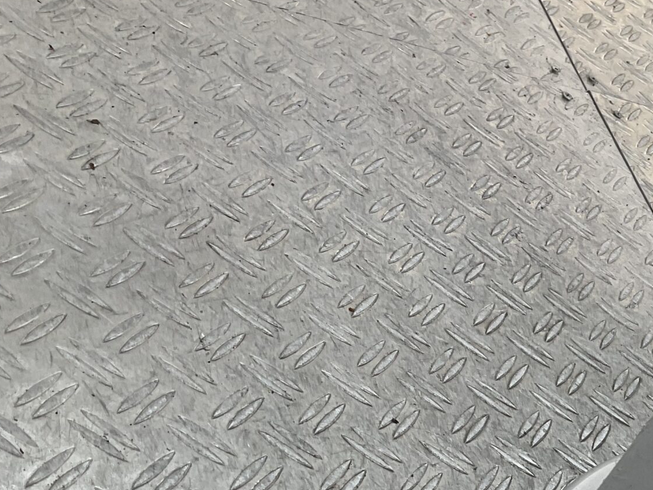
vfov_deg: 21.3
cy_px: 522
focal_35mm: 66
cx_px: 679
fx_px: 1245
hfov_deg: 27.4
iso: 16
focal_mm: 3
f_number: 1.8
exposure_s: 1/163
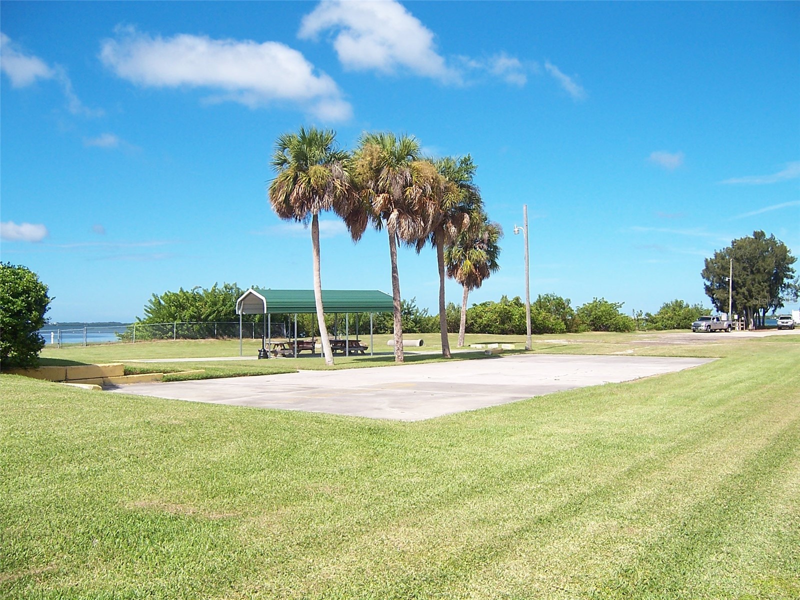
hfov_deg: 55.4
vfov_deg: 42.9
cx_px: 400
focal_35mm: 33
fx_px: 763
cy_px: 300
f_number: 3.4
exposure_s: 1/750
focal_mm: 5.5
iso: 80
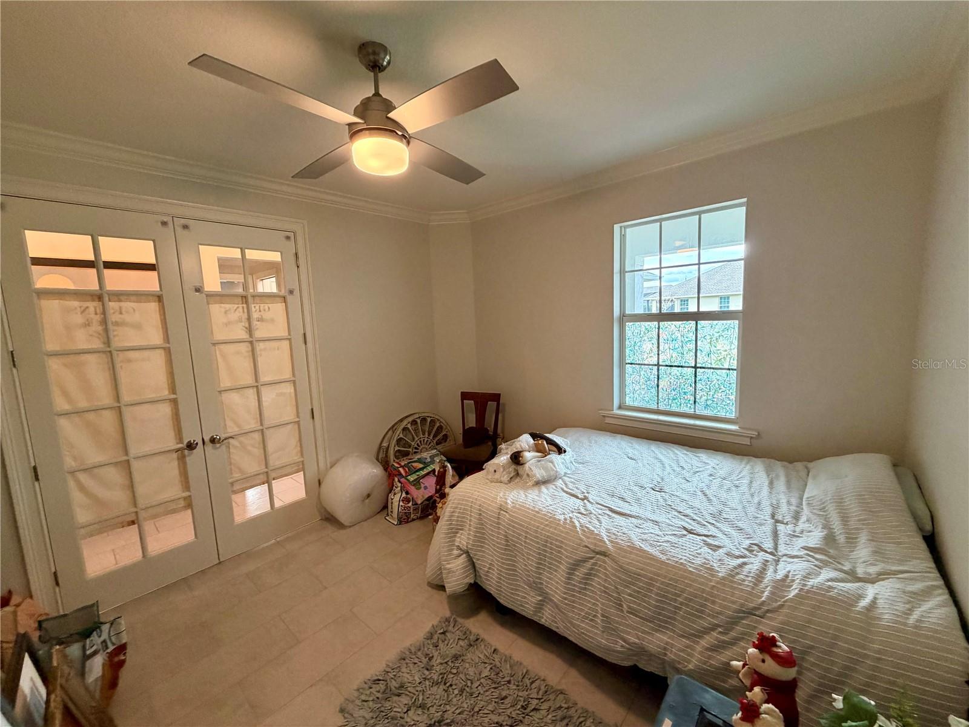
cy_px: 364
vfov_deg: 85.7
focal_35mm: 14
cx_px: 484
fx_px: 392
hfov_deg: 102.1
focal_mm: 2.22
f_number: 2.2
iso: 250
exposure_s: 1/60
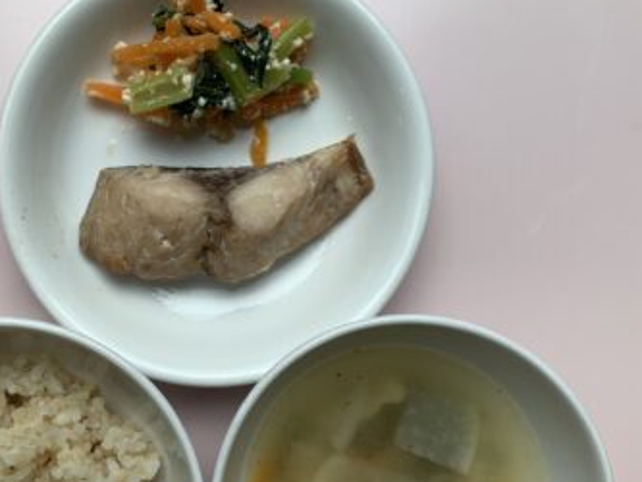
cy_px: 313
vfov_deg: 36.5
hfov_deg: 46.7
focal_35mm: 39
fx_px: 724
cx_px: 187
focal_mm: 4.25
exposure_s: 1/149
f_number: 1.8
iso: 25
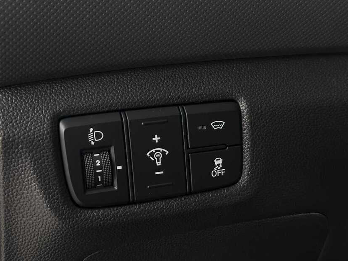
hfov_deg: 36.8
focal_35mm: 52
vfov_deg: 28.0
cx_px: 173
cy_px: 136
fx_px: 523
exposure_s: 1/33
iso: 500
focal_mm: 6.86
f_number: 1.78
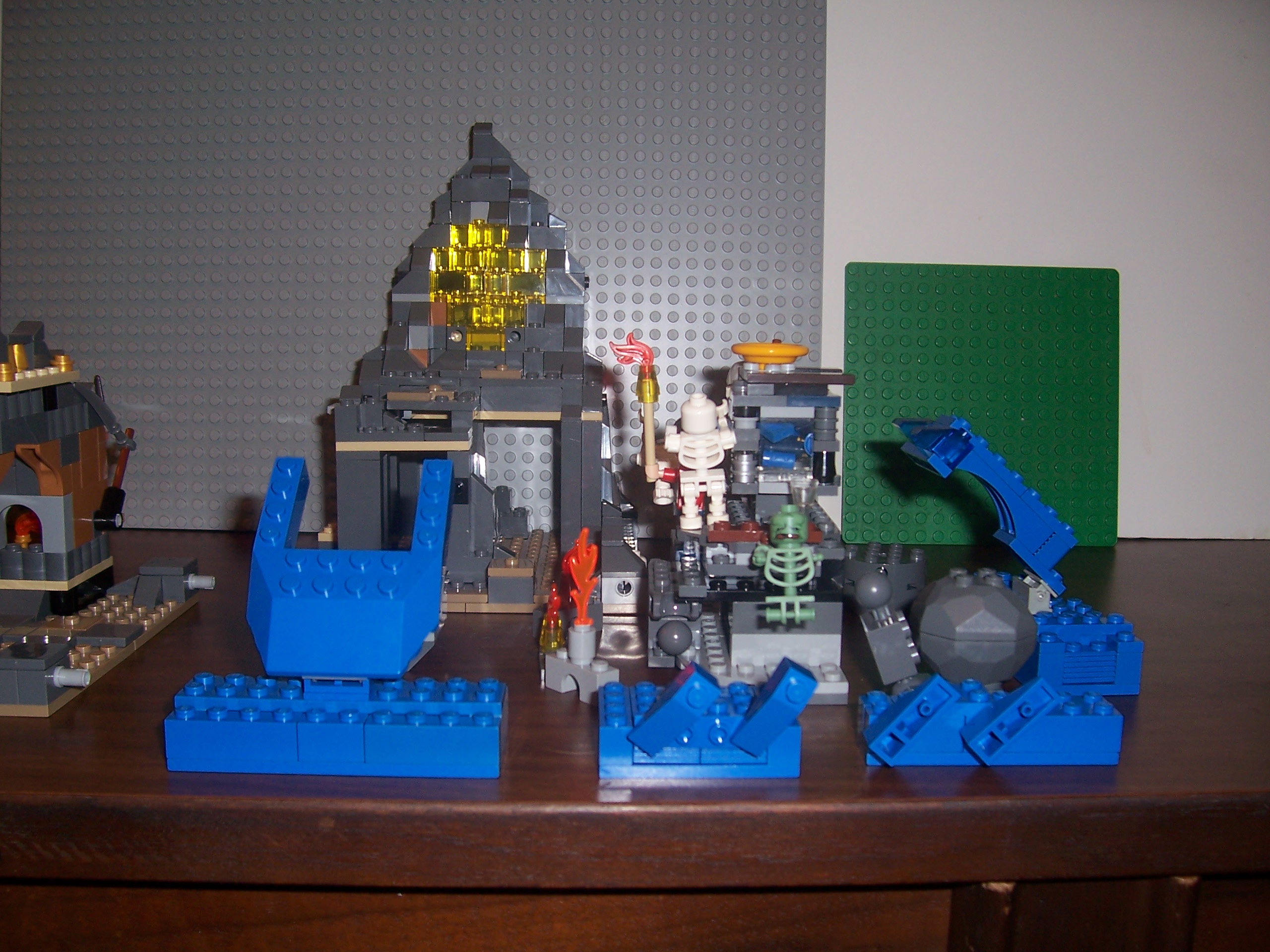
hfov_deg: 54.0
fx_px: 1247
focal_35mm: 34
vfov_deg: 41.8
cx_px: 635
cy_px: 476
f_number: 2.7
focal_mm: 5.6
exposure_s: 1/60
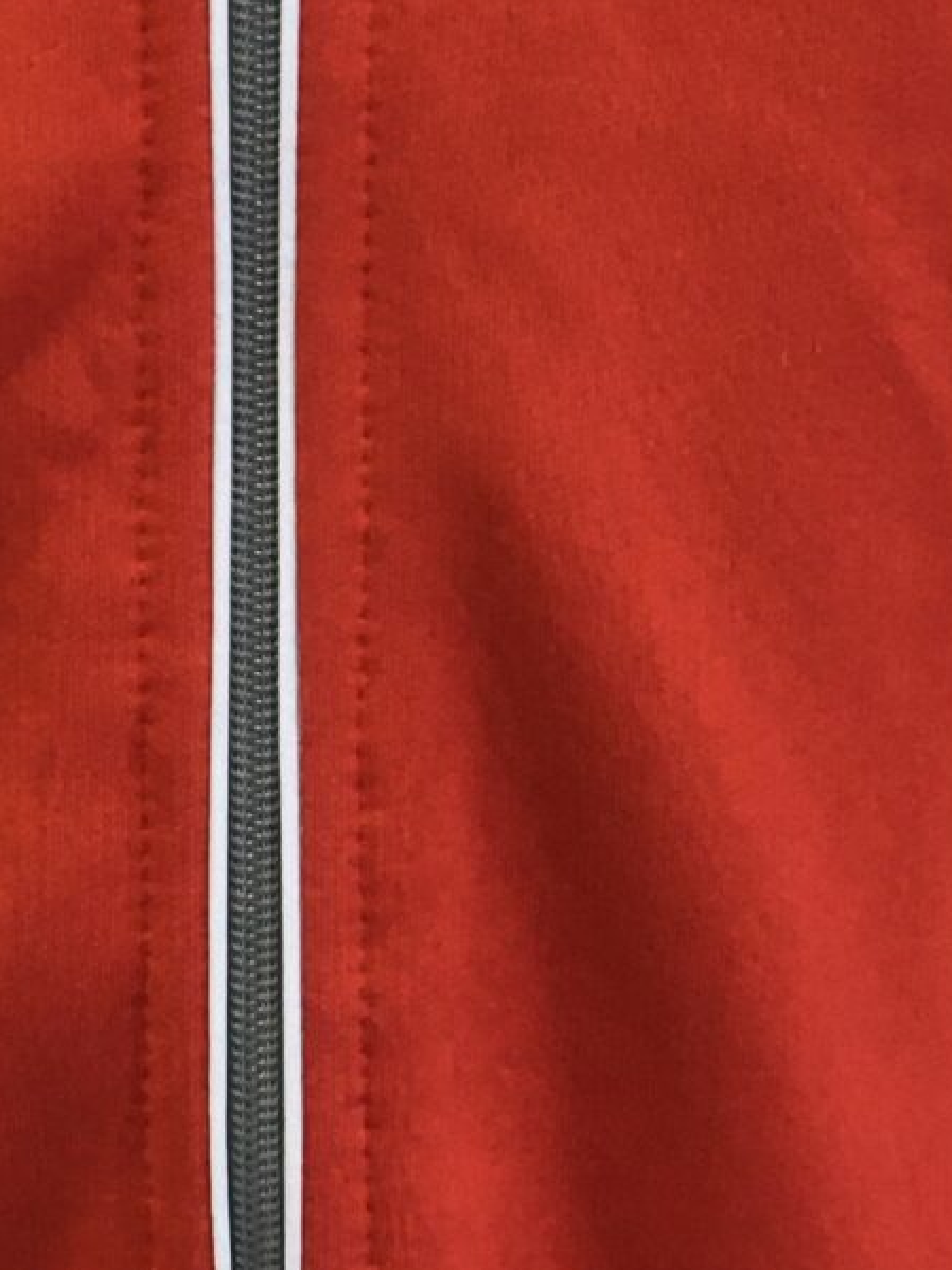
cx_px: 233
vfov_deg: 15.8
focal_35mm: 124
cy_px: 352
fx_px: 4549
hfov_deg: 11.9
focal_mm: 4.15
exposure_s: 1/33
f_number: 2.2
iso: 50
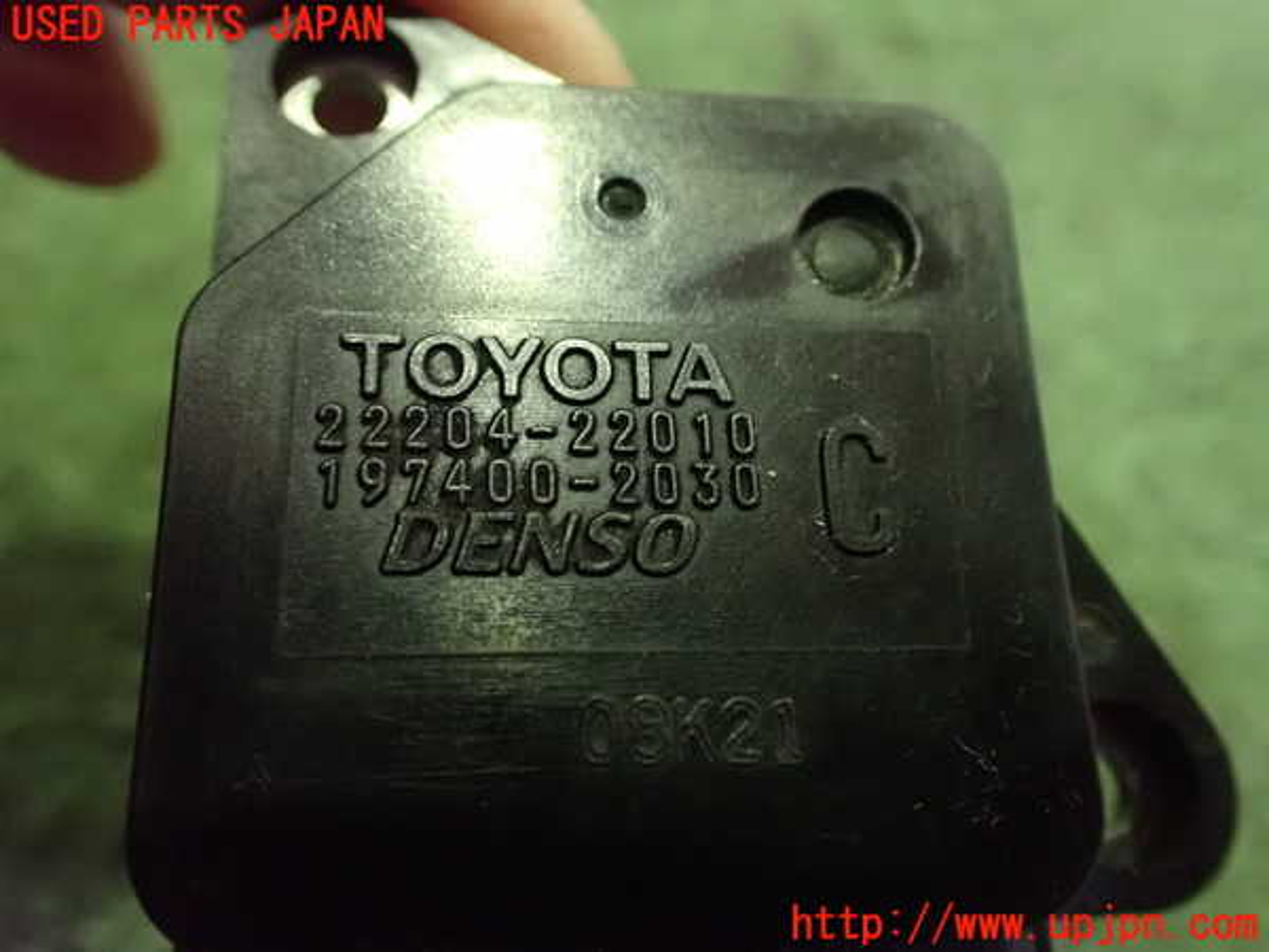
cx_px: 634
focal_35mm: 30
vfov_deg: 46.8
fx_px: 1100
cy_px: 476
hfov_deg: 60.0
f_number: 2.3
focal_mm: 5.4
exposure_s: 1/25
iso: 1600
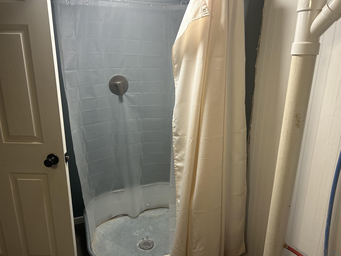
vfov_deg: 53.1
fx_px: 256
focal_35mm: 26
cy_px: 128
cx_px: 170
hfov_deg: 67.3
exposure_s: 1/60
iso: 125
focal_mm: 5.7
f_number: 1.5
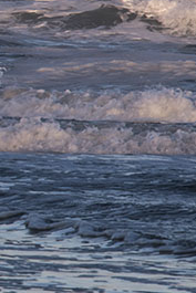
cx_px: -257
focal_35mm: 1159
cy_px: 43
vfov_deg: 1.8
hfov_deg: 1.2
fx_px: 9452
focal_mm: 300
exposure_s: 1/60
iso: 640
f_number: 19
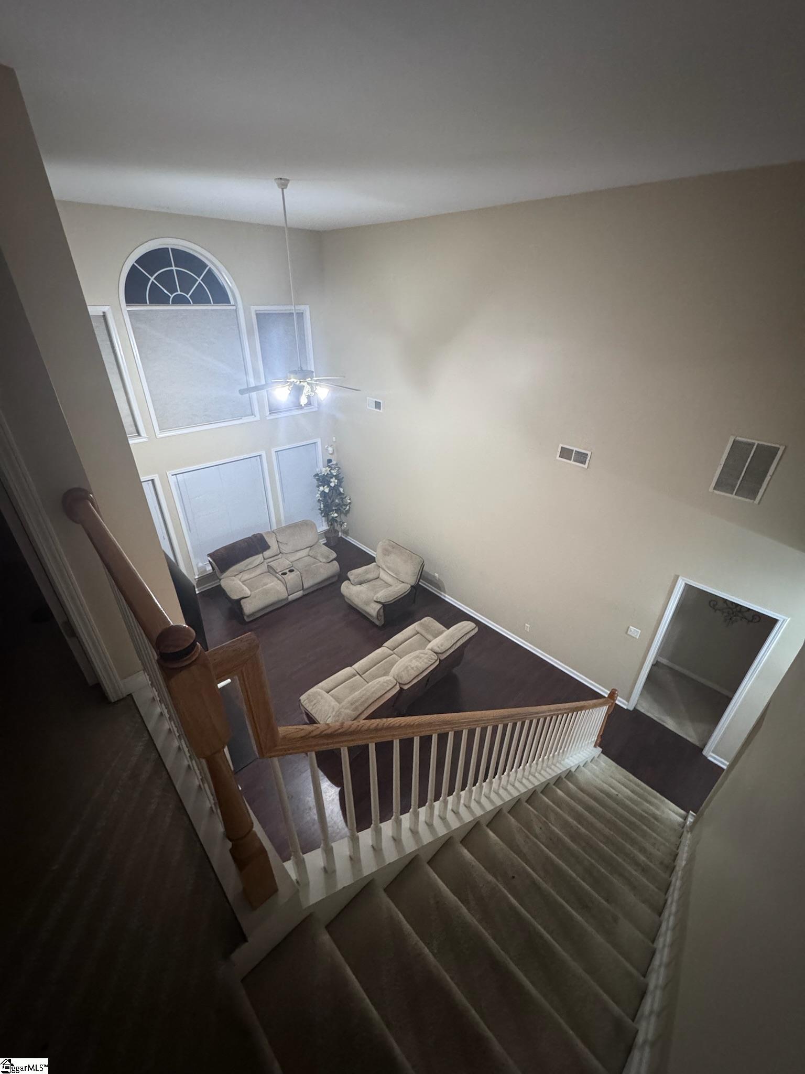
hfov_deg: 85.7
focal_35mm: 14
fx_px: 434
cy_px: 537
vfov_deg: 102.1
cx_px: 402
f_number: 2.2
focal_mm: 2.22
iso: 1000
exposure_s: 1/40
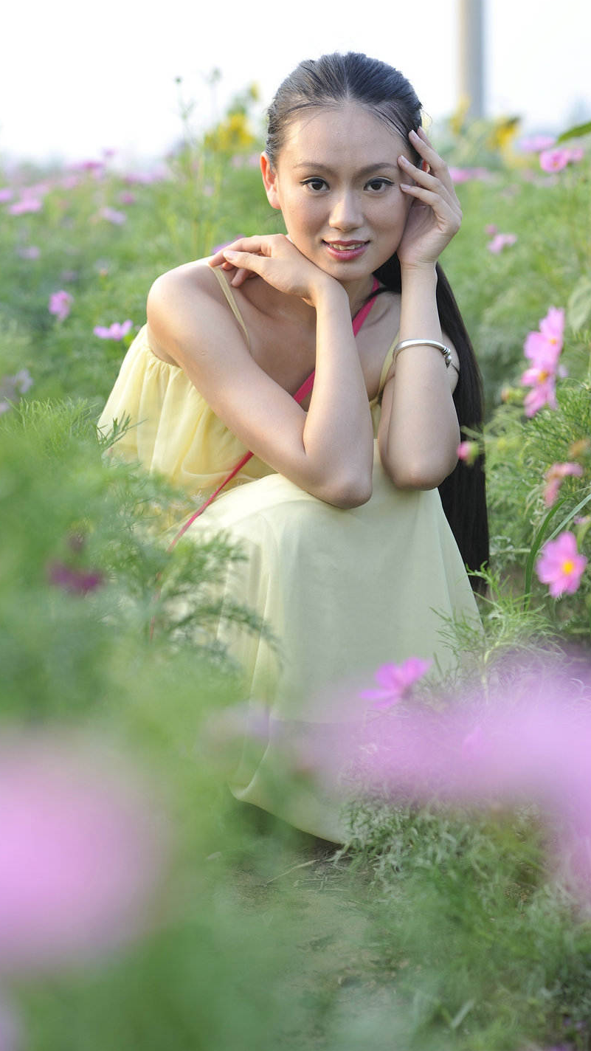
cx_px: 284
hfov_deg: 13.4
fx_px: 2507
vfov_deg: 23.7
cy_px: 527
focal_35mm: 90
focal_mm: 85
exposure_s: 1/180
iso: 200
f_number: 4
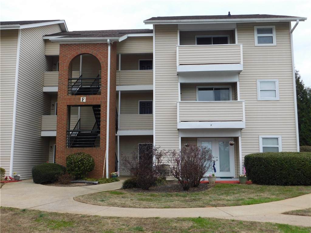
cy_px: 116
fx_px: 323
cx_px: 156
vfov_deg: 39.7
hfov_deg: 51.4
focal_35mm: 36
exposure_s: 1/320
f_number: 3.5
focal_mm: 6.3
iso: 125
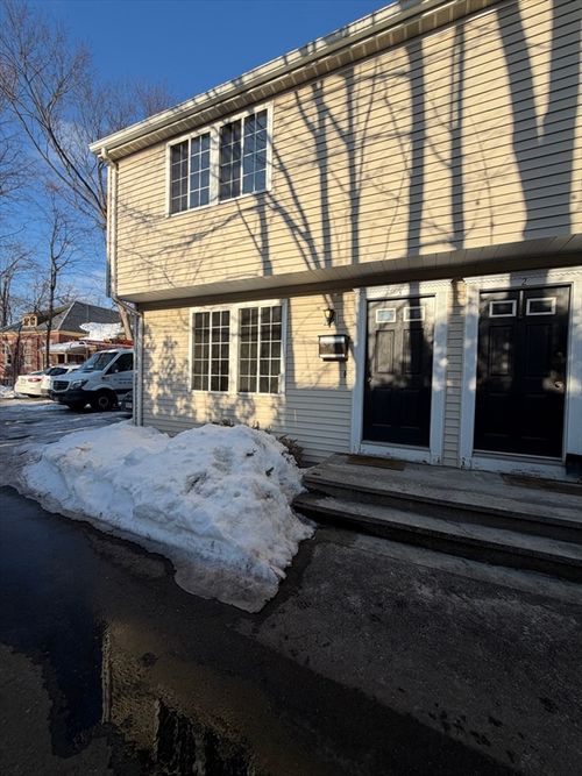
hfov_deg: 85.7
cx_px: 291
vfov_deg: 102.1
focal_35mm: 14
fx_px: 314
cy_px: 388
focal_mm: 2.22
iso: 25
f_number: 2.2
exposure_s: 1/770
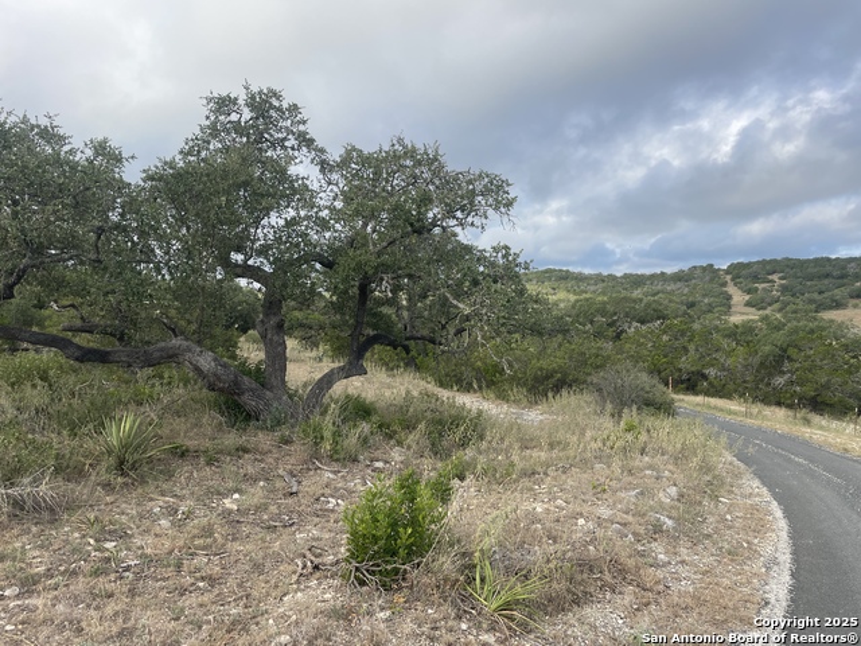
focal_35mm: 26
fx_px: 647
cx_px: 430
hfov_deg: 67.3
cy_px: 323
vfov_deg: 53.1
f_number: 1.6
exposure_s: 1/1795
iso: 32
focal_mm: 4.2
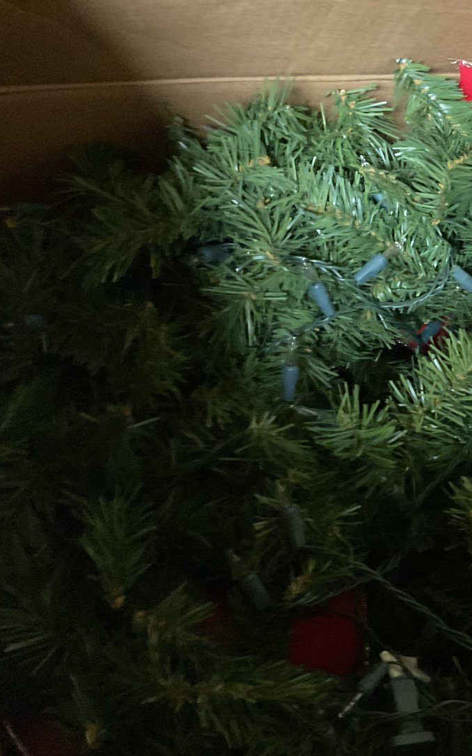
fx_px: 885
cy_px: 364
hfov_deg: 27.9
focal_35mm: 43
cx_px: 483
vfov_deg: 46.2
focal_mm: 3
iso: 640
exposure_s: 1/15
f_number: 1.8
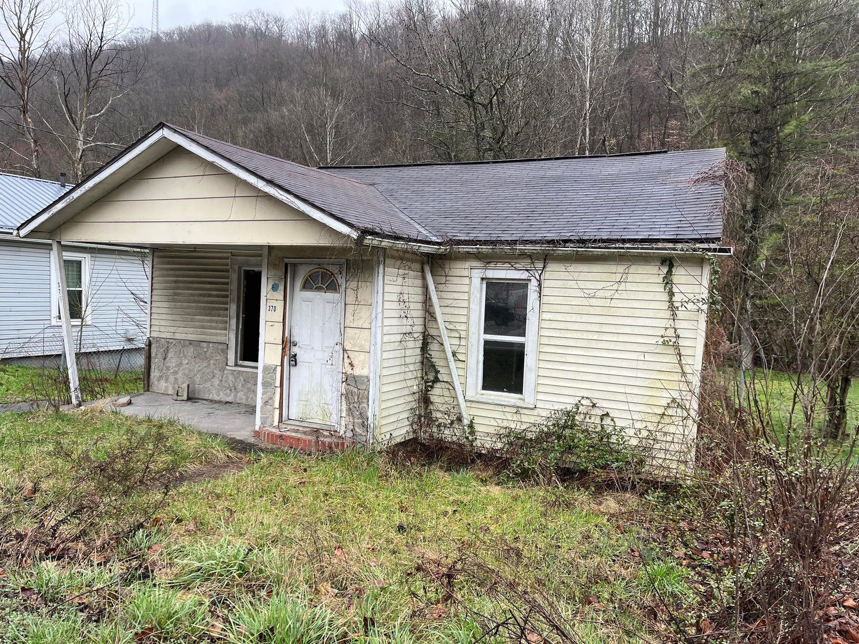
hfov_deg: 67.3
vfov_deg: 53.1
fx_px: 645
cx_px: 430
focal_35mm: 26
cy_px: 322
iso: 50
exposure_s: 1/487
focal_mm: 5.1
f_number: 1.6
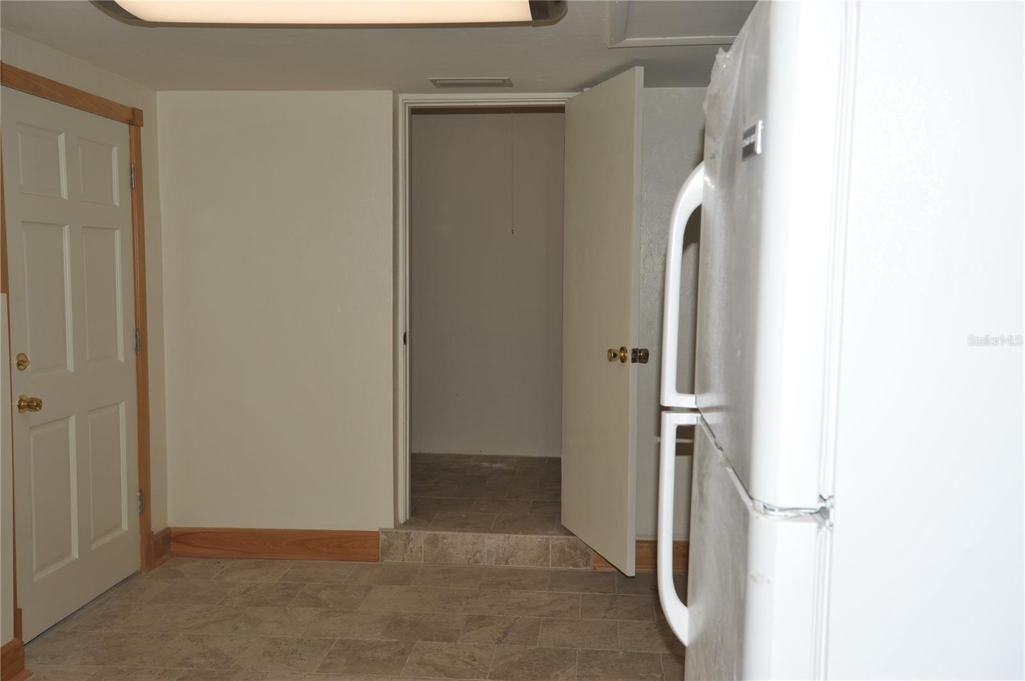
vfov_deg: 37.8
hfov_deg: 54.5
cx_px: 512
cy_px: 340
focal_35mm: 35
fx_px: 995
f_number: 9
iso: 200
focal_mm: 35
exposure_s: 1/160
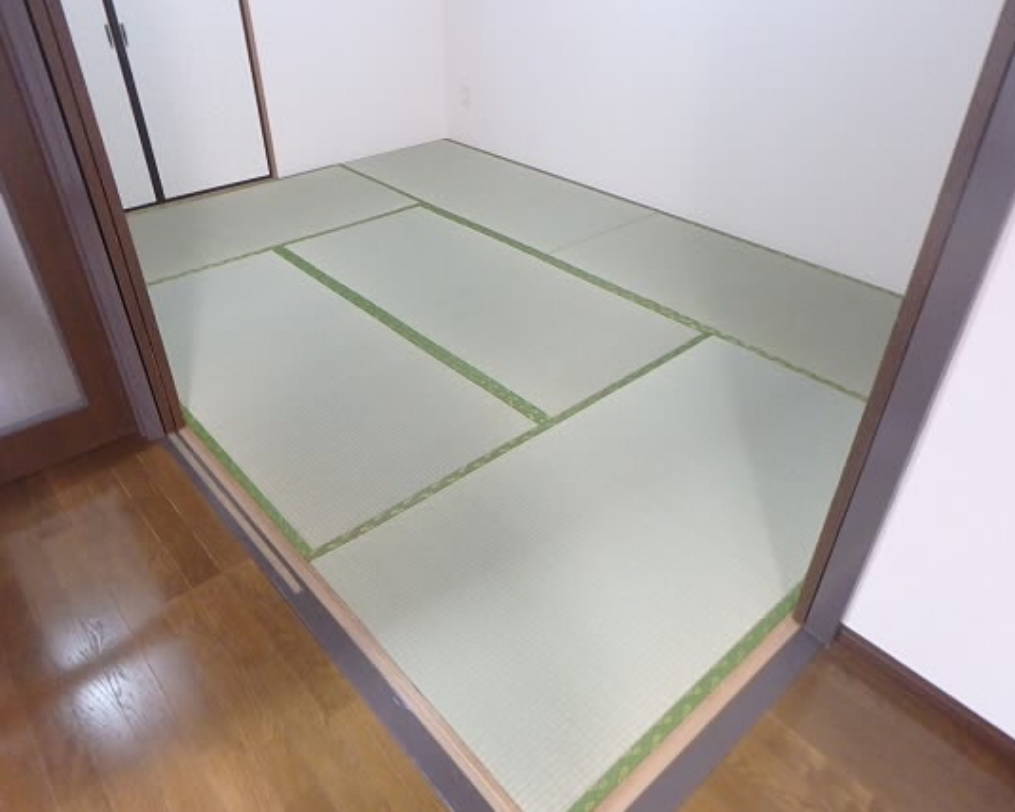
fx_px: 691
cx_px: 505
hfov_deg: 72.6
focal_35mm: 23
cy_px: 393
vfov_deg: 60.9
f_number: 3.5
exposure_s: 1/8
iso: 800
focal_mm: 3.7
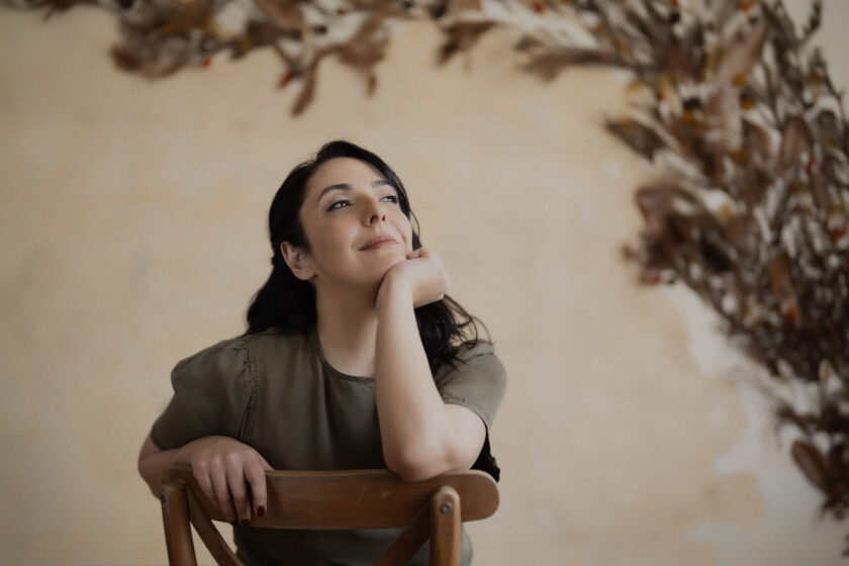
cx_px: 424
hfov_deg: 39.6
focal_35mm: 50
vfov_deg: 27.0
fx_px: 1179
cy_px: 283
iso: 160
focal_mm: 50
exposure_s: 1/80
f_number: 1.2
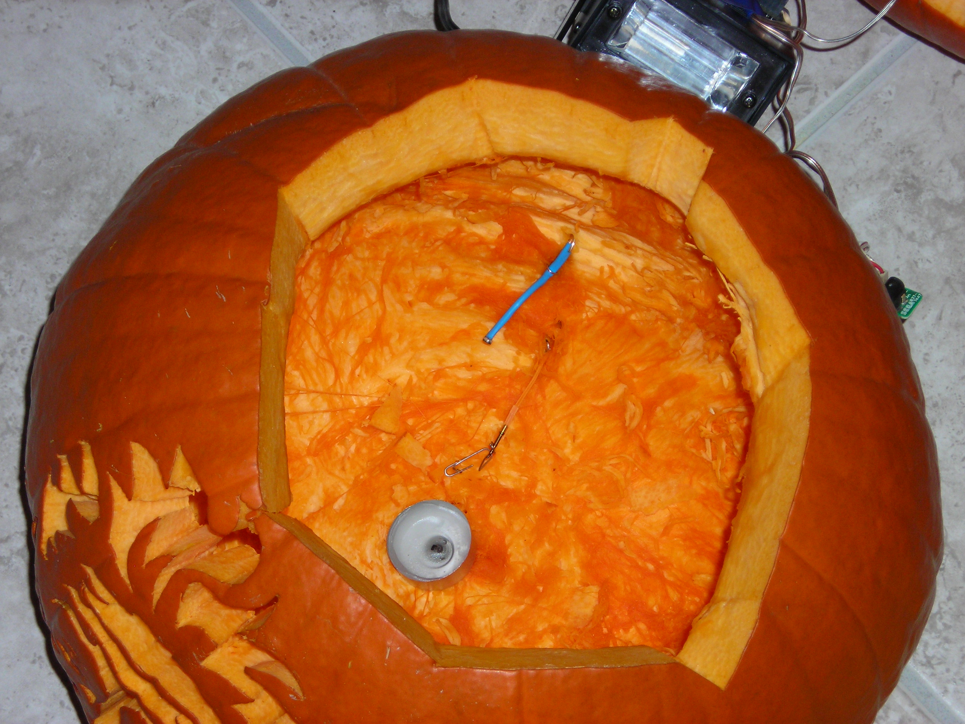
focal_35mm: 116
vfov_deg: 12.8
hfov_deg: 17.0
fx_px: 3234
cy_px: 362
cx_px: 482
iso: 101
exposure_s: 1/60.1
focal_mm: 19.2
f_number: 5.3
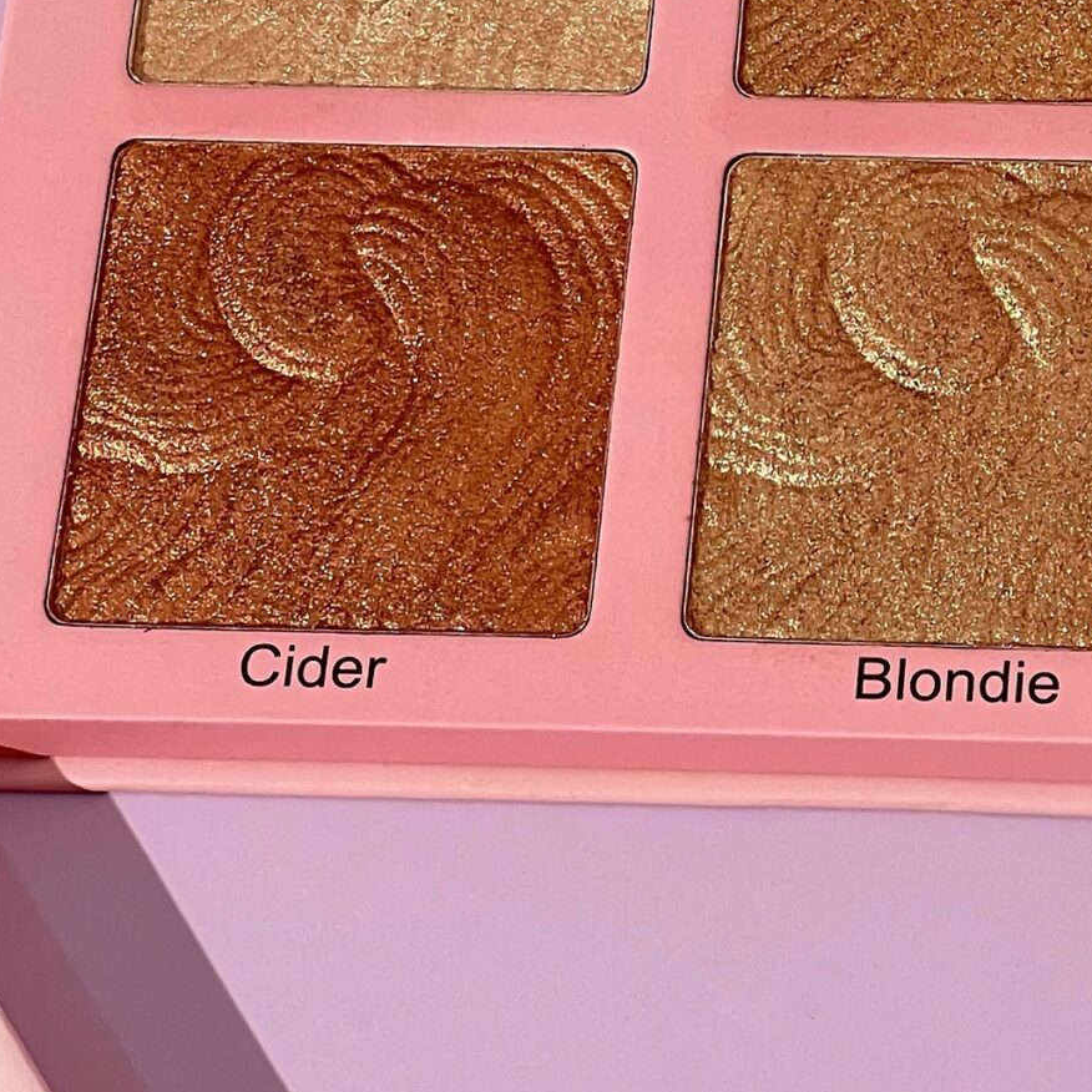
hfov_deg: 8.8
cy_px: -275
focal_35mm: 199
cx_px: 991
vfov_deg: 8.7
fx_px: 7102
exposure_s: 1/51
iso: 160
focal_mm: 9
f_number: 2.8
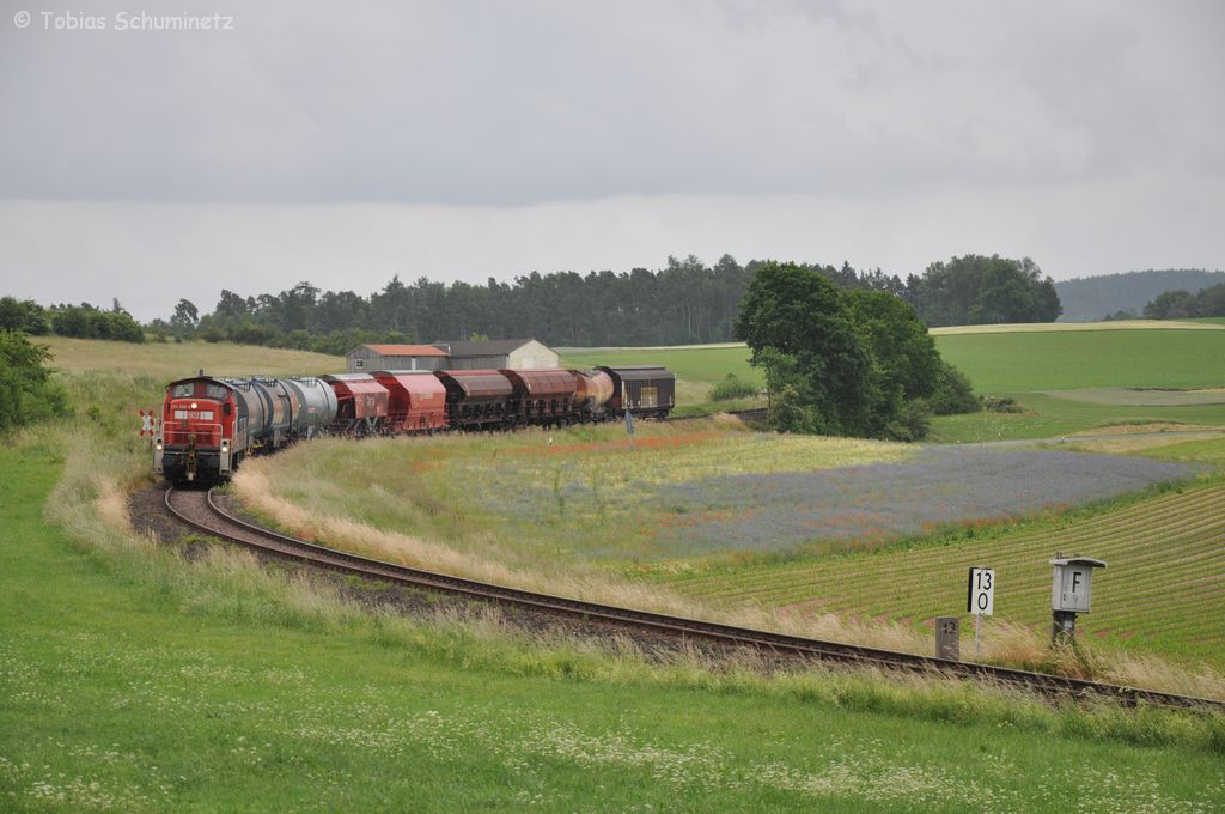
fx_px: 4078
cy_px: 407
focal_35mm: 120
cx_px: 612
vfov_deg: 11.4
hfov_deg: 17.1
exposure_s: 1/500
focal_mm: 80
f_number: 7.1
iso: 400
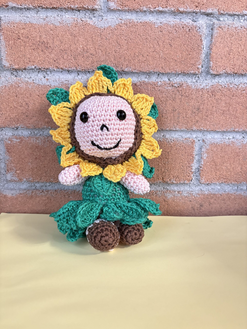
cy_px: 164
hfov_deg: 53.1
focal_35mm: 26
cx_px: 124
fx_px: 247
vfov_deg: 67.3
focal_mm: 5.96
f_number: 1.6
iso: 800
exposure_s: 1/25
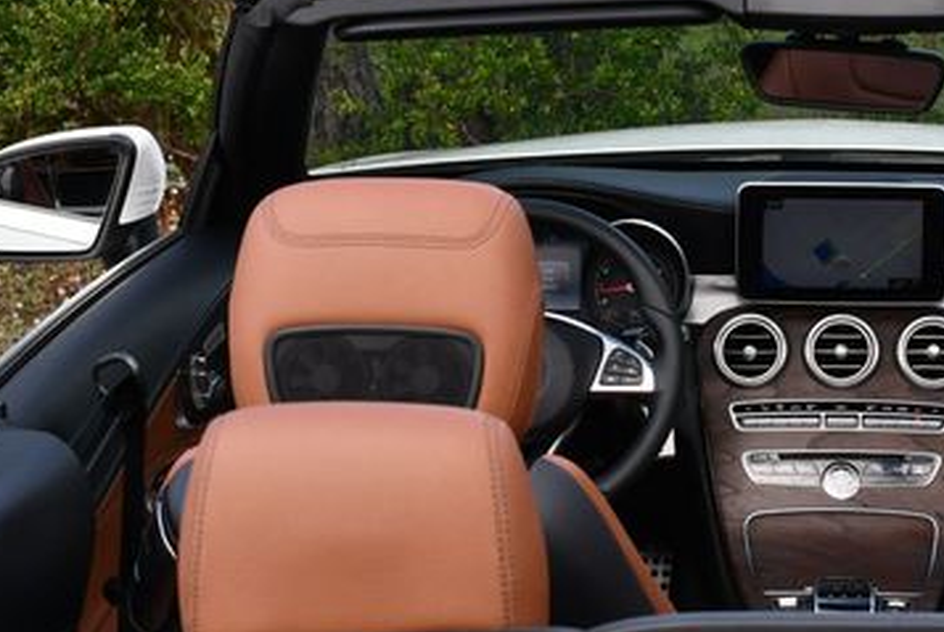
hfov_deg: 19.3
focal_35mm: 104
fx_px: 2730
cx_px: 828
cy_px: 275
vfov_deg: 13.2
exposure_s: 1/250
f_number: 7.1
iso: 200
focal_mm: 29
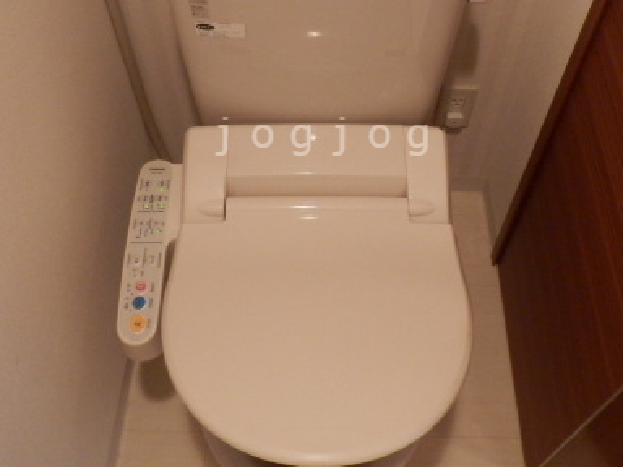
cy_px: 136
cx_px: 326
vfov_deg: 35.4
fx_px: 720
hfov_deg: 46.8
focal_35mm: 40
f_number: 3
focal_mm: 4.2
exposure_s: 1/30
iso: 400
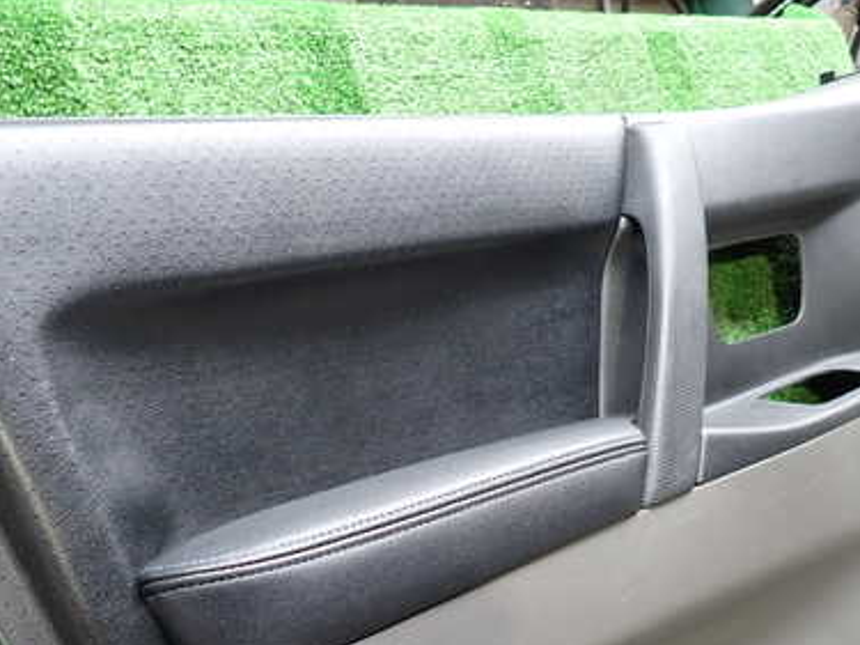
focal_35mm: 40
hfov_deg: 46.8
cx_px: 429
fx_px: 993
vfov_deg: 35.4
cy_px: 457
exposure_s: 1/40
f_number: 2
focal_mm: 4.5
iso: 200
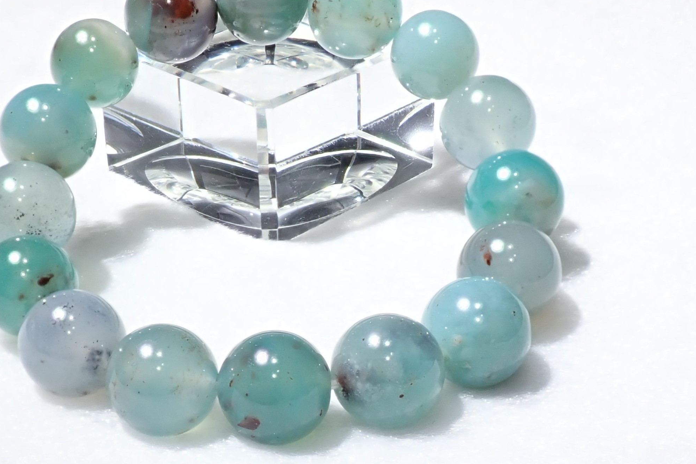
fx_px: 889
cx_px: 270
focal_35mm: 46
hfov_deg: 42.5
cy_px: 246
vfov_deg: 29.2
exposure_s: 1/125
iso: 100
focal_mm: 5.5
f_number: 3.2
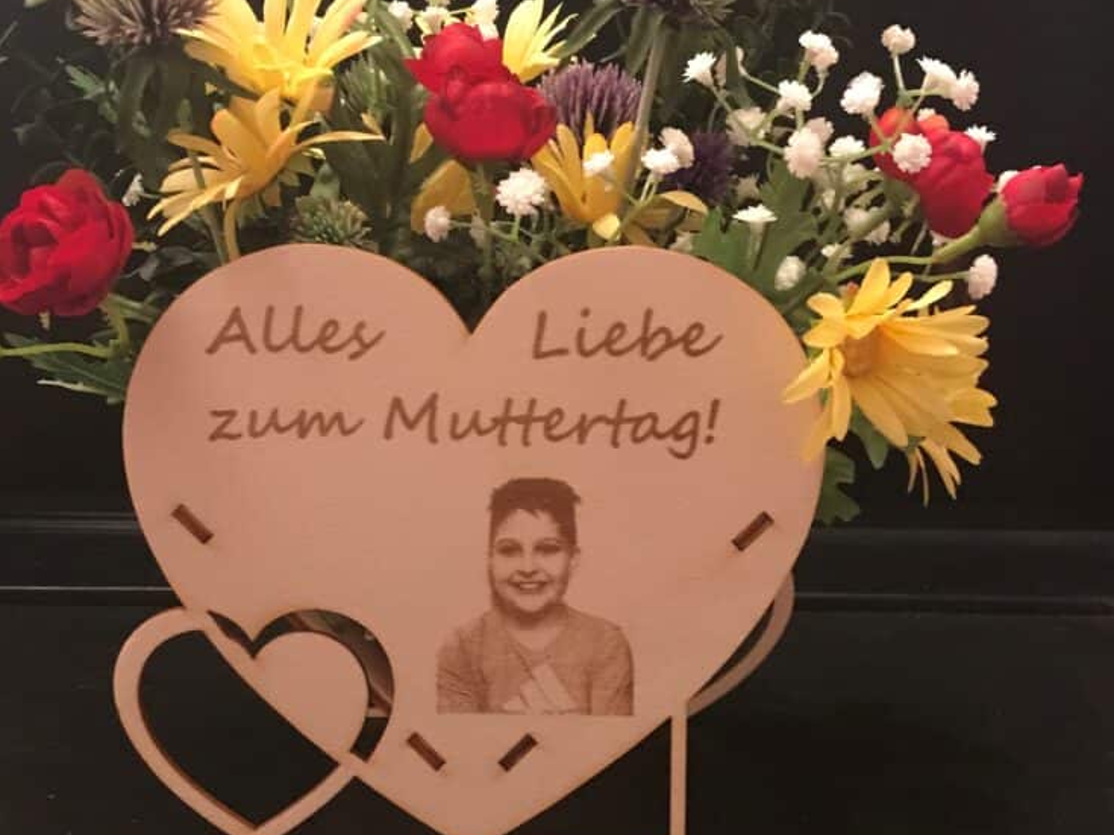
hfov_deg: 47.9
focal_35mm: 39
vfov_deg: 36.6
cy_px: 315
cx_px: 532
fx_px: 1255
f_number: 1.8
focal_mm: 3.99
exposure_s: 1/6
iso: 80
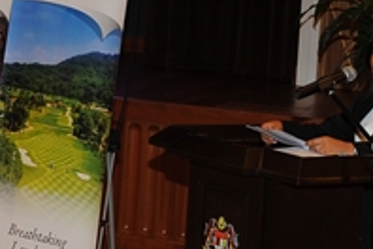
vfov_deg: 11.6
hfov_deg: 17.4
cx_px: 94
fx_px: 1212
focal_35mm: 117
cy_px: 23
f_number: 5.6
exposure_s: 1/60
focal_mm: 29
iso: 400
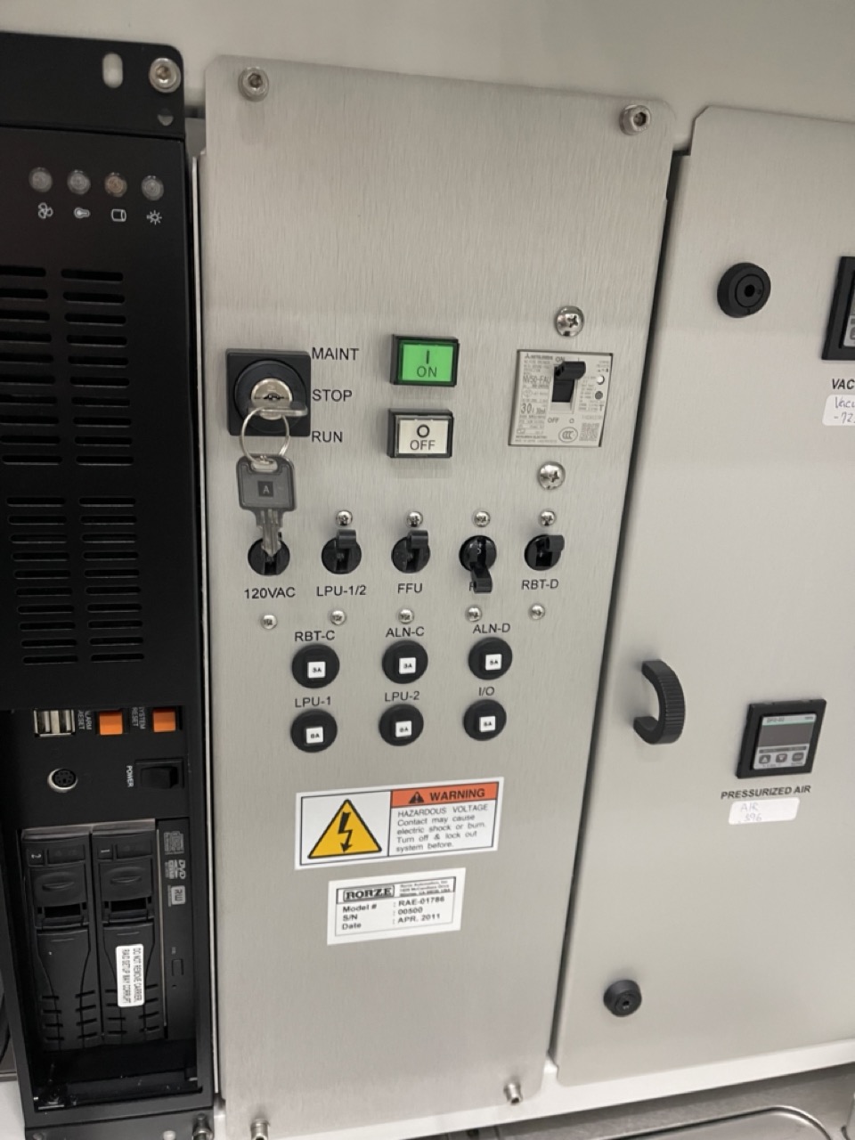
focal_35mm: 25
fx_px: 823
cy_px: 570
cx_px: 428
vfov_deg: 69.4
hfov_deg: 54.9
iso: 320
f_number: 1.6
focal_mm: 5.1
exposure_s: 1/60
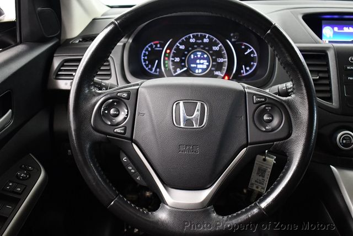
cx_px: 176
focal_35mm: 36
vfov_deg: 36.9
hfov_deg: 53.1
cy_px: 118
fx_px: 353
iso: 3200
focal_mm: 18
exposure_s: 1/80
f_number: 3.5
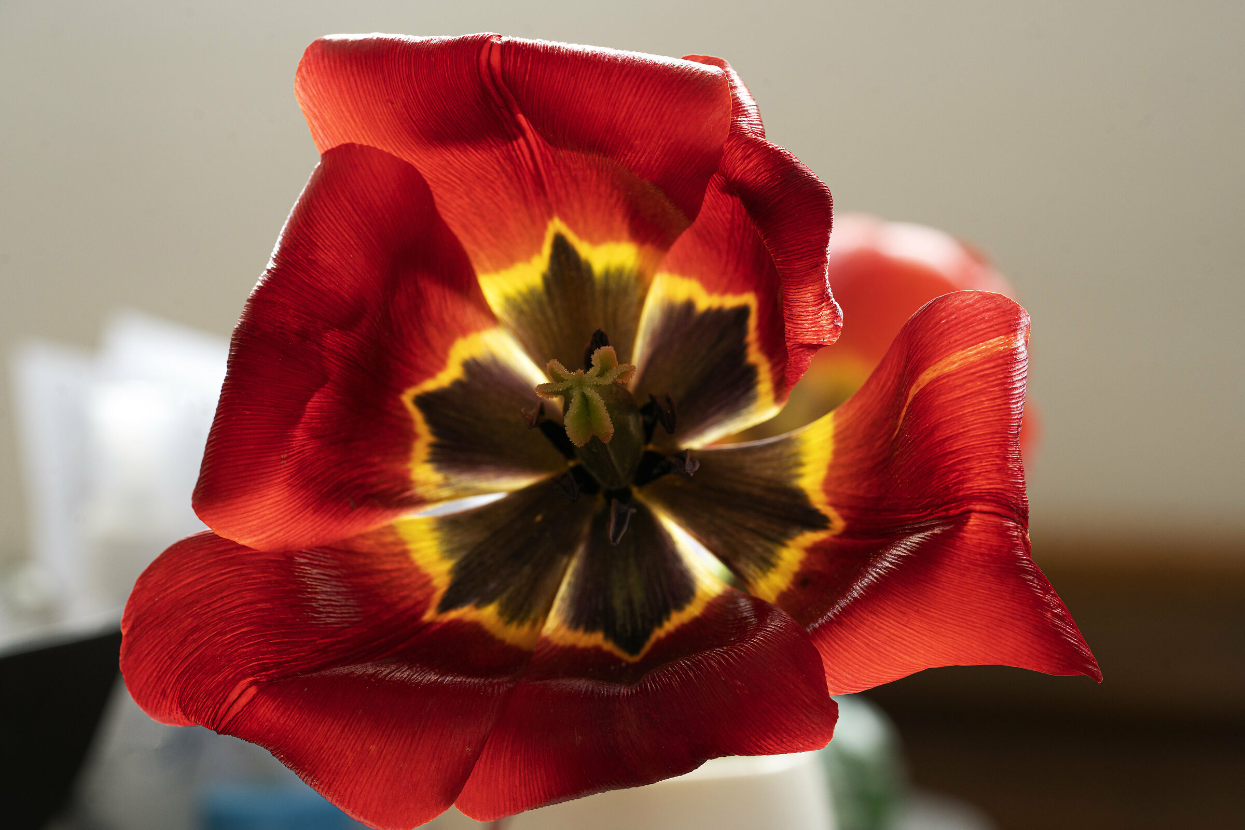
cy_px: 415
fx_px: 3113
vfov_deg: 15.2
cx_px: 622
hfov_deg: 22.6
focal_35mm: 90
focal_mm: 90
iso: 400
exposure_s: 1/13
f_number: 8
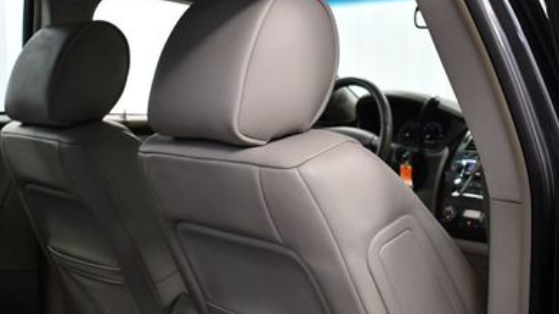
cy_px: 162
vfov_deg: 19.4
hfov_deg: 33.8
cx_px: 261
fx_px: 919
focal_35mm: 62
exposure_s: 1/125
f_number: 3.5
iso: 1100
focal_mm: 18
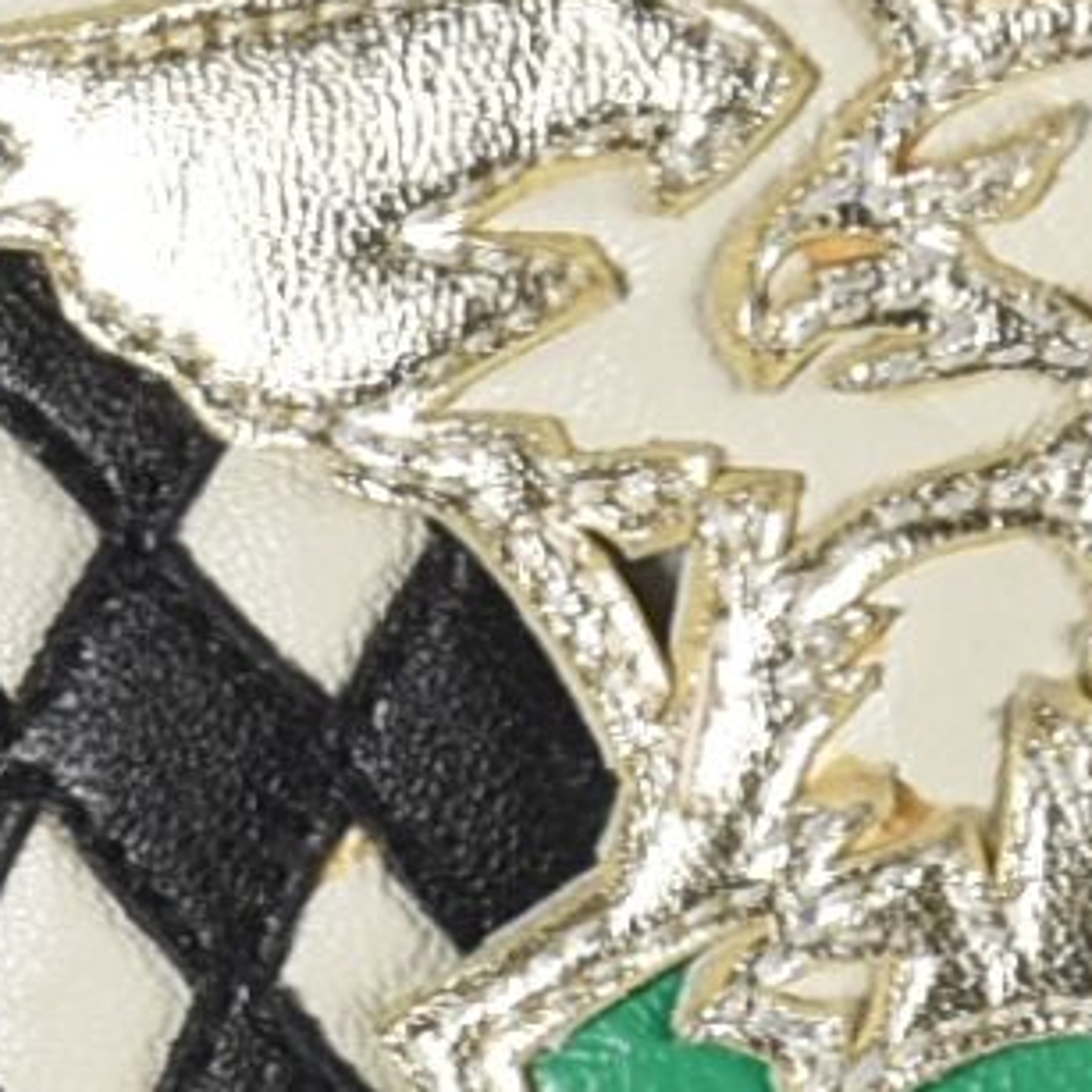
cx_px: 889
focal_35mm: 1181
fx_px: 42155
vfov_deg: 1.5
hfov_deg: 1.5
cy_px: -498
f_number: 11
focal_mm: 95
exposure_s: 1/125
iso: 200
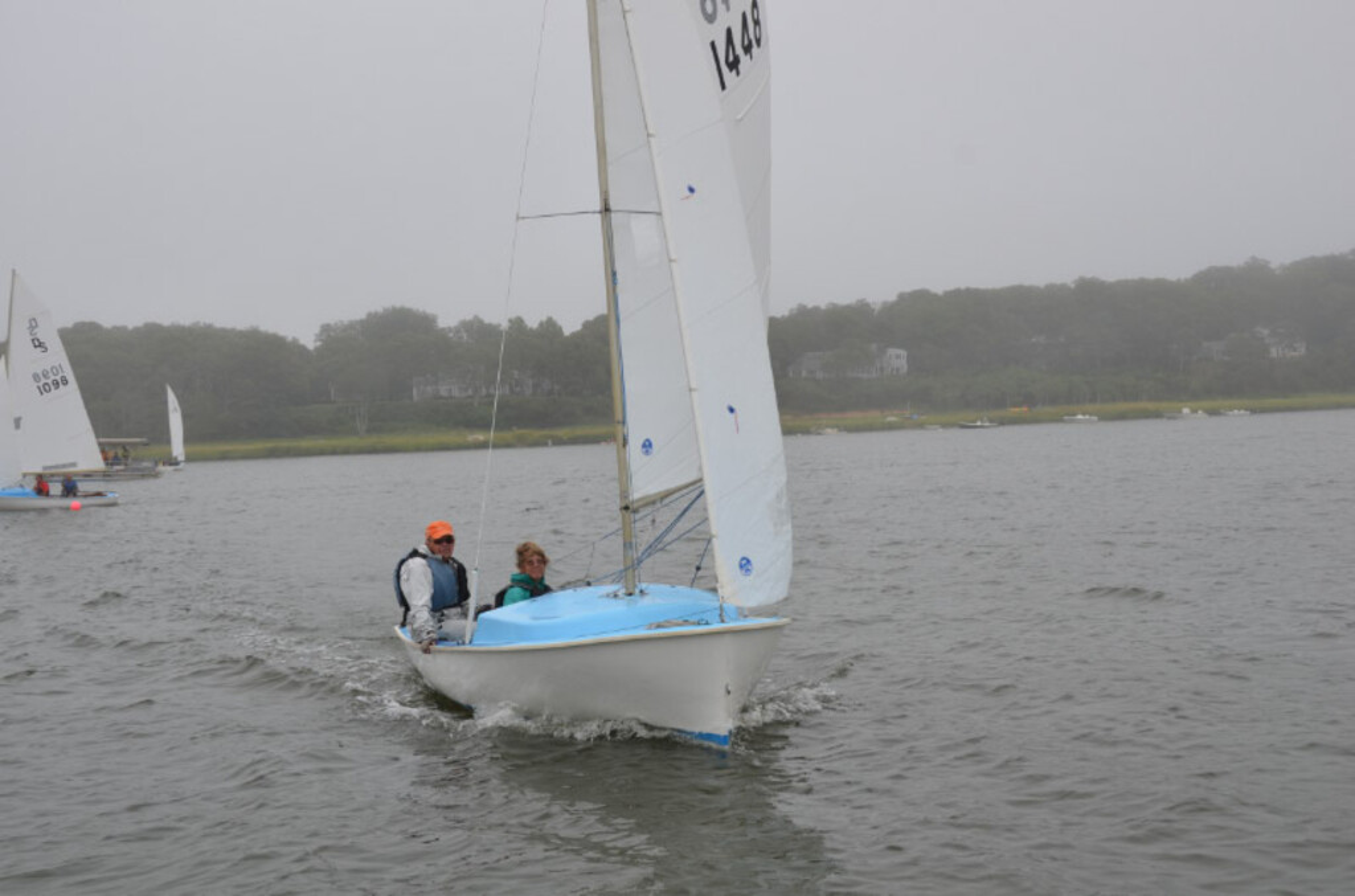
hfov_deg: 37.9
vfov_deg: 25.6
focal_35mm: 52
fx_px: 1971
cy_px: 448
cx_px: 678
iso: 100
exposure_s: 1/250
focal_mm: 35
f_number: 8
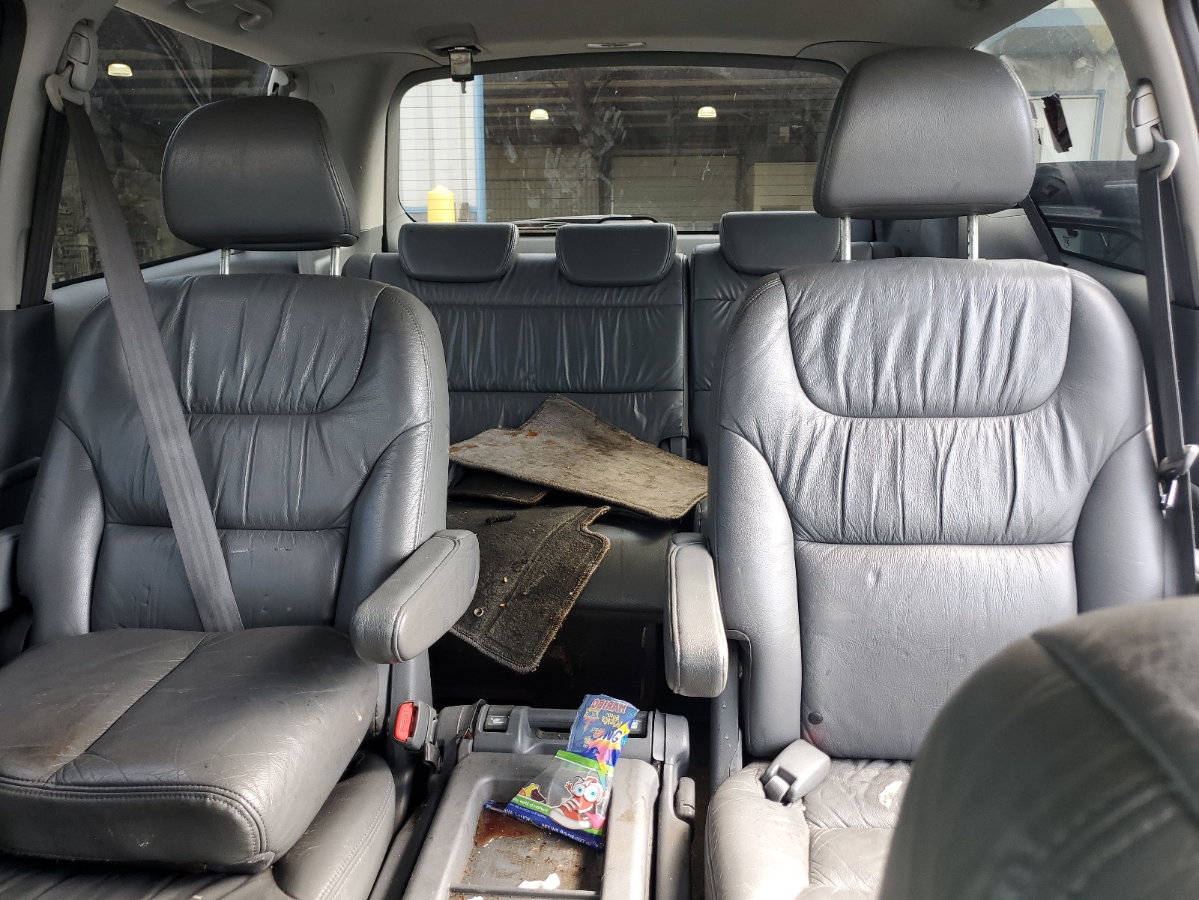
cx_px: 600
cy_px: 450
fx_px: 901
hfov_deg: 67.3
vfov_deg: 53.1
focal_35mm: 26
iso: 54
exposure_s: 1/120
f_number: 1.5
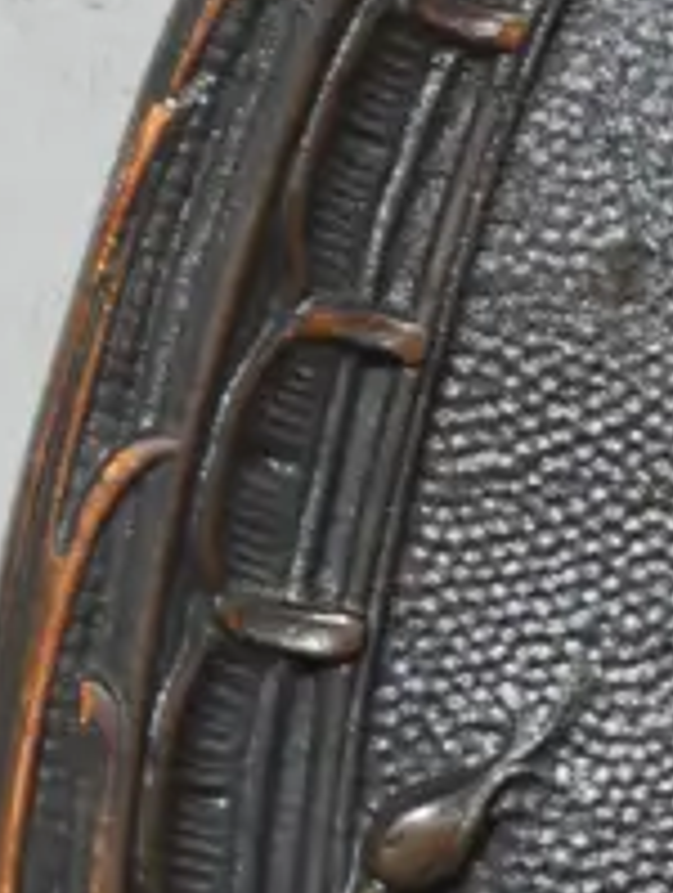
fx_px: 6641
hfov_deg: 5.6
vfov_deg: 7.7
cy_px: 700
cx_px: 1537
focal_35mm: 257
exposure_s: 1/60
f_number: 5.3
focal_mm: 25
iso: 800
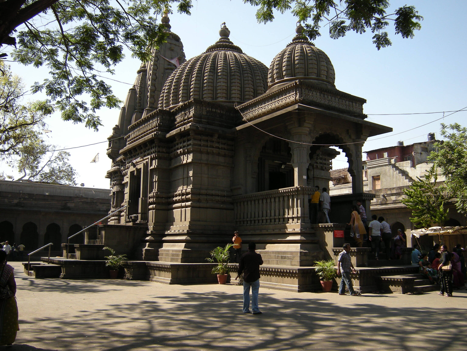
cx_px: 234
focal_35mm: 31
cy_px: 176
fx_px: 418
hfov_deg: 58.4
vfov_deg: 45.4
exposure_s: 1/508
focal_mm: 5.3
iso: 64
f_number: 2.9
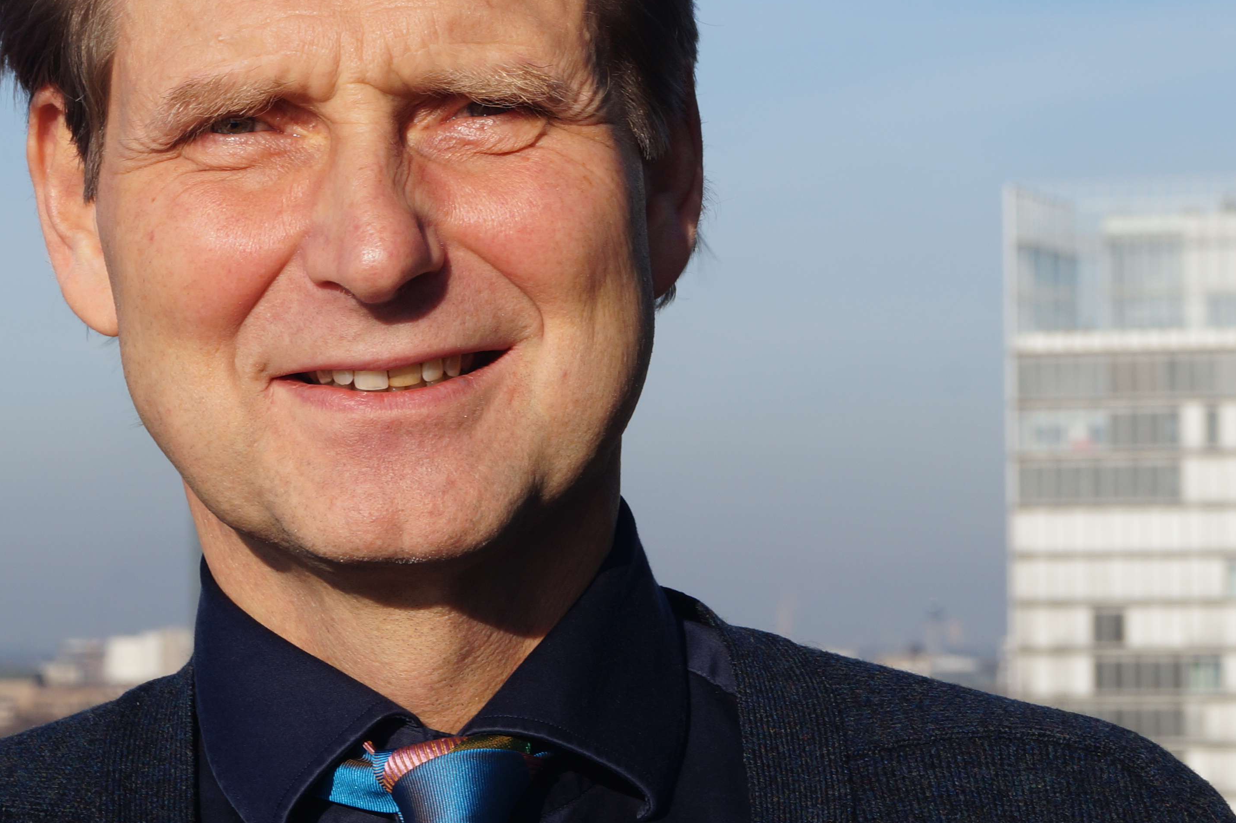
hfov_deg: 13.0
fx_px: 5420
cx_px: 426
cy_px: 285
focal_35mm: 158
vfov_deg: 8.7
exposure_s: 1/200
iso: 100
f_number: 11
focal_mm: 55
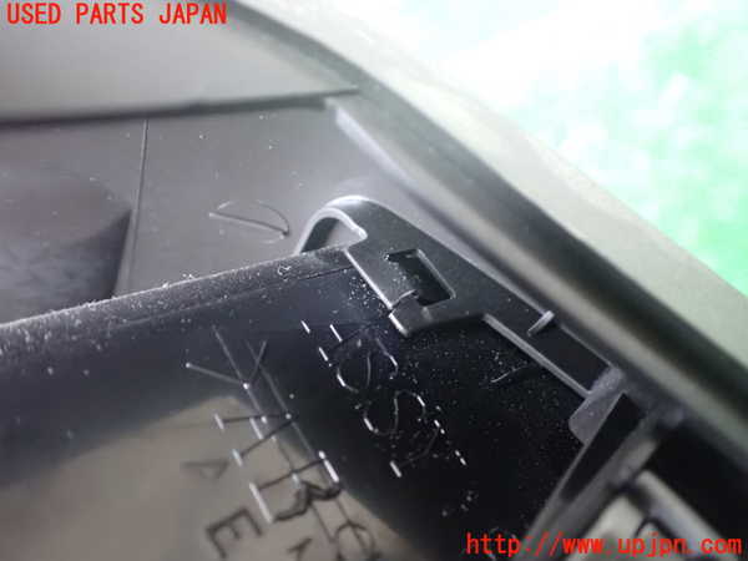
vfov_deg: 46.8
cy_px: 280
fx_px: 648
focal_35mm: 30
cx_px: 374
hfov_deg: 60.0
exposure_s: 1/15
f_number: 2.3
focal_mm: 5.4
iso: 1600
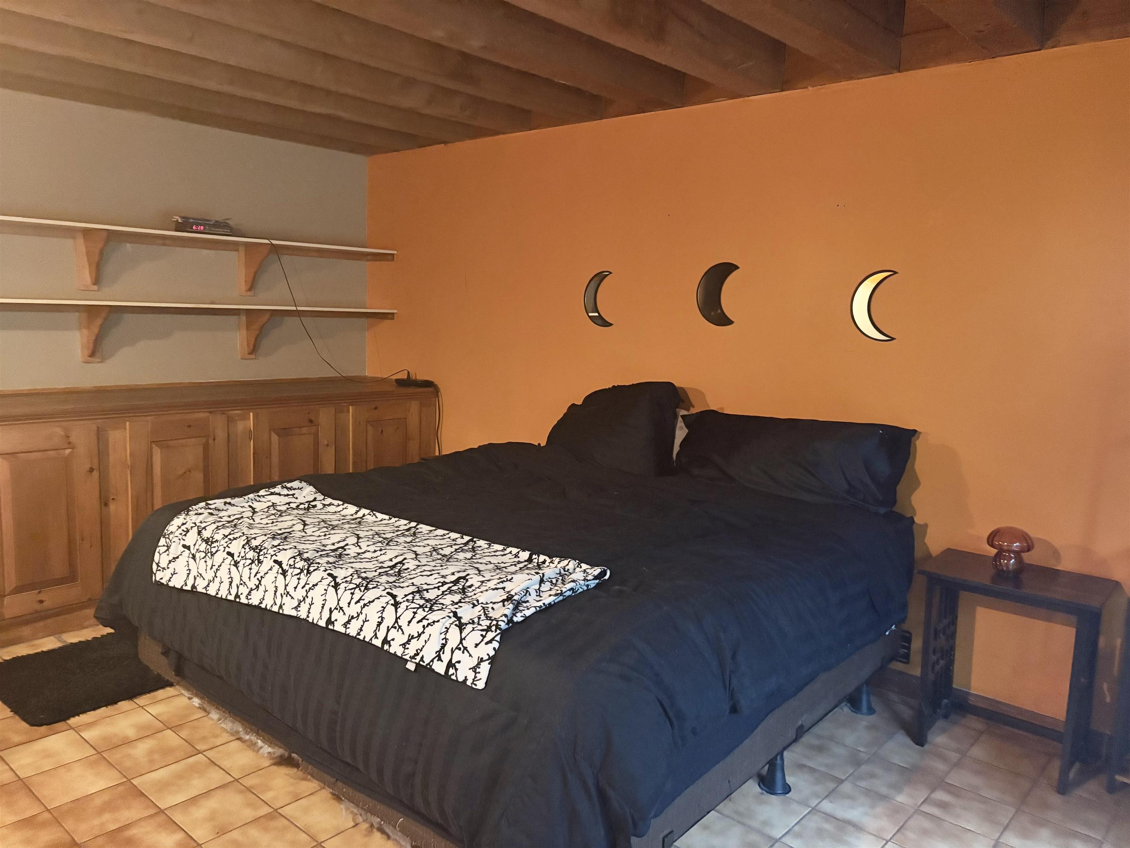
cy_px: 424
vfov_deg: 53.1
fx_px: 849
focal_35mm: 26
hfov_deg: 67.3
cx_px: 565
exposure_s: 1/30
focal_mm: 5.96
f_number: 1.6
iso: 1000
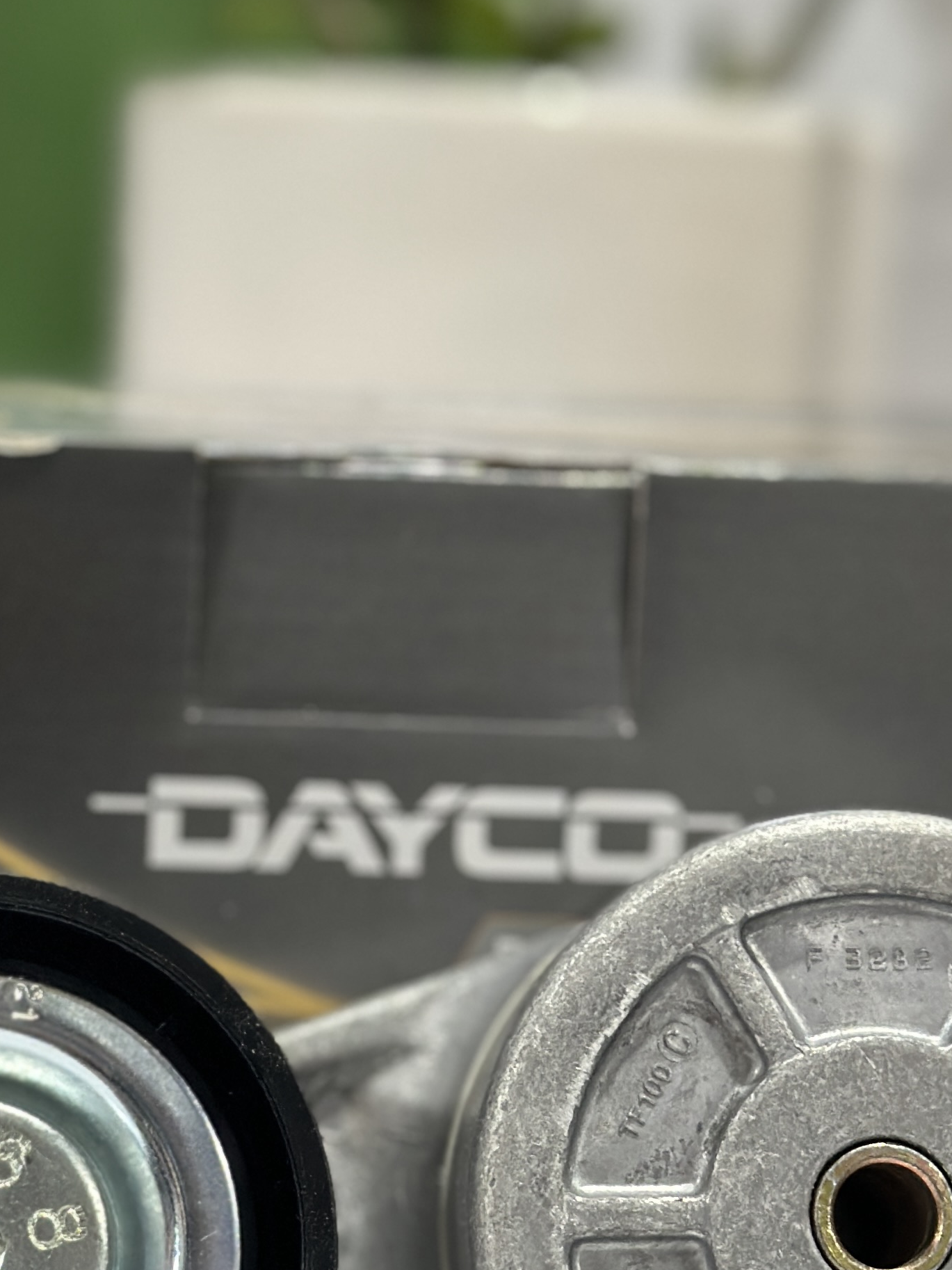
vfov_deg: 18.5
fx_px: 3888
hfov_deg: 13.9
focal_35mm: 106
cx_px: 347
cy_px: 680
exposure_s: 1/50
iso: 160
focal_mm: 6.86
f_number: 1.78
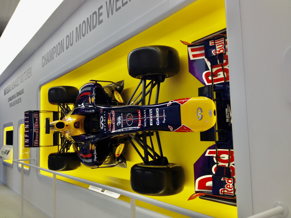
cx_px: 146
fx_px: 294
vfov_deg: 40.7
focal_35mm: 35
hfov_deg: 52.6
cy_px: 109
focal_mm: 4.28
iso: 50
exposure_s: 1/78
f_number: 2.4
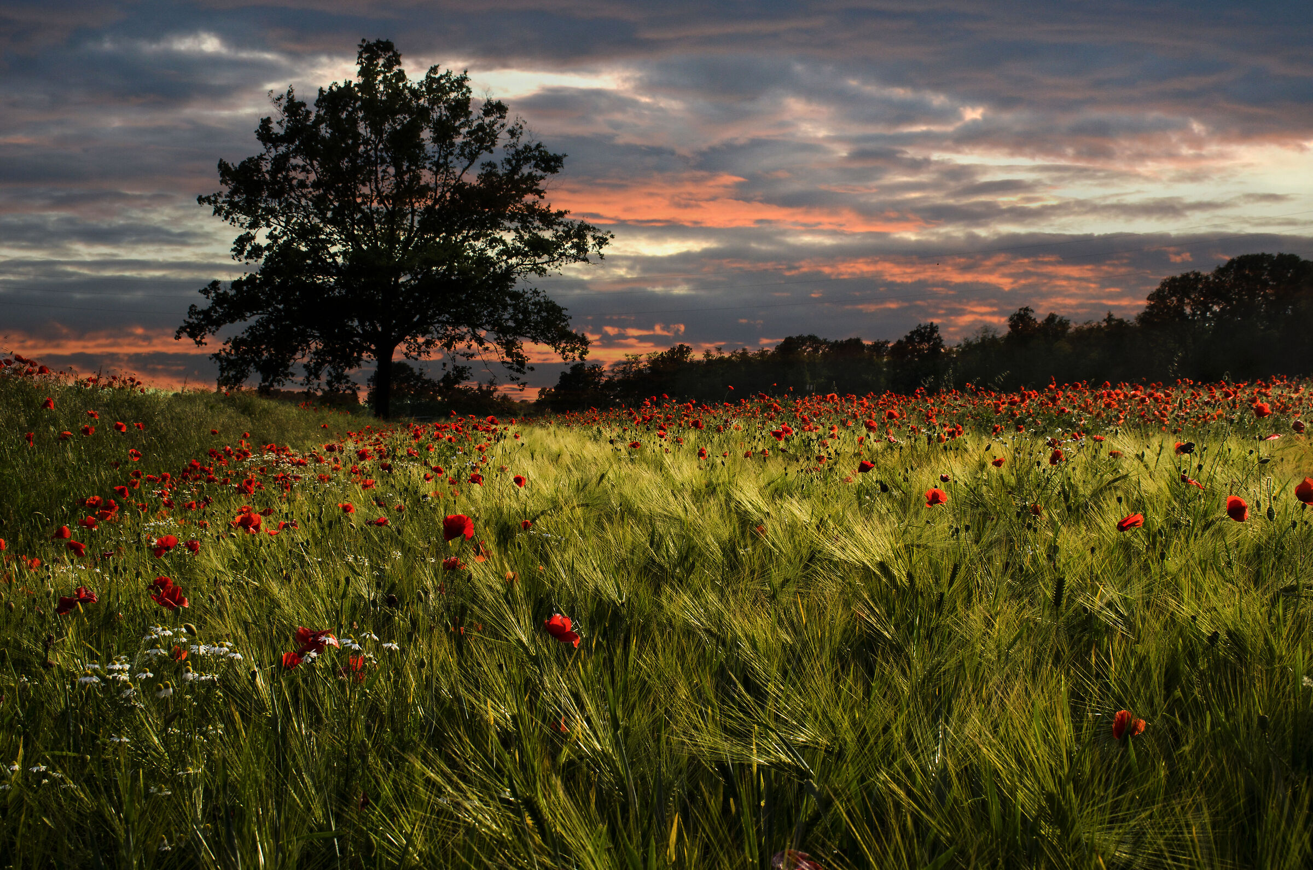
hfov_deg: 48.0
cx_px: 656
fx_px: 1474
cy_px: 435
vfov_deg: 32.9
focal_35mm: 40
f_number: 10
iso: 400
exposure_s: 1/800
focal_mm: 27
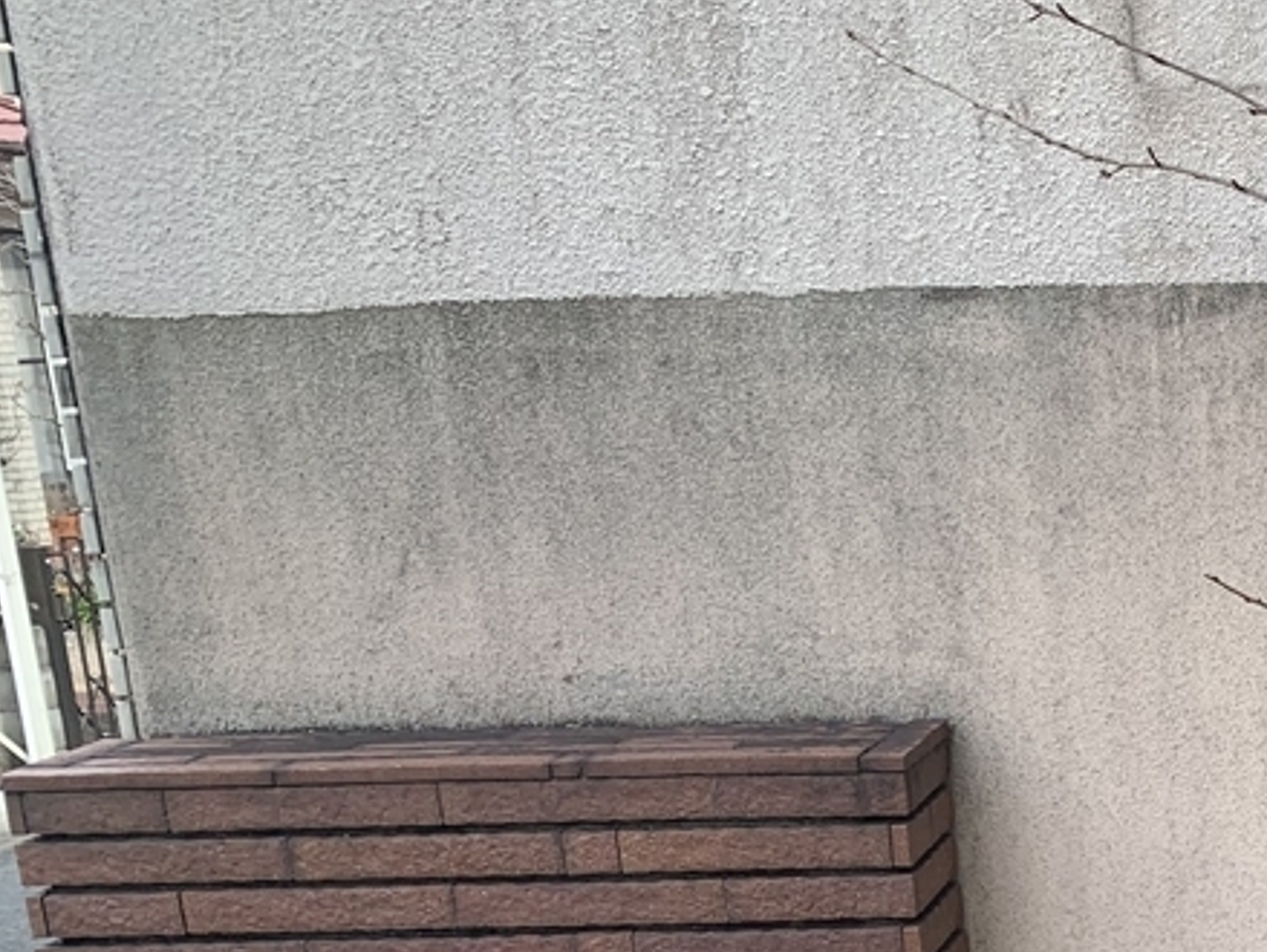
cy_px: 1062
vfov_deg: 19.8
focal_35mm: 71
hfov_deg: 24.1
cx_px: 1642
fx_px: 2601
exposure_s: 1/583
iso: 25
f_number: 1.8
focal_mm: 4.25
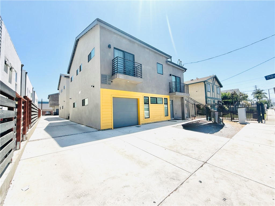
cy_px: 103
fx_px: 111
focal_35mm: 14
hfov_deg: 102.1
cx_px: 138
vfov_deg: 85.7
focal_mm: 2.22
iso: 50
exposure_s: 1/2165
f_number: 2.2
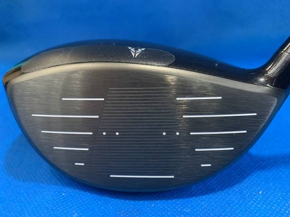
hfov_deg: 67.3
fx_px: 218
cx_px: 145
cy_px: 108
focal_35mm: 26
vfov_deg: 53.1
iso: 400
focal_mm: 4.25
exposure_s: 1/40
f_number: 1.8
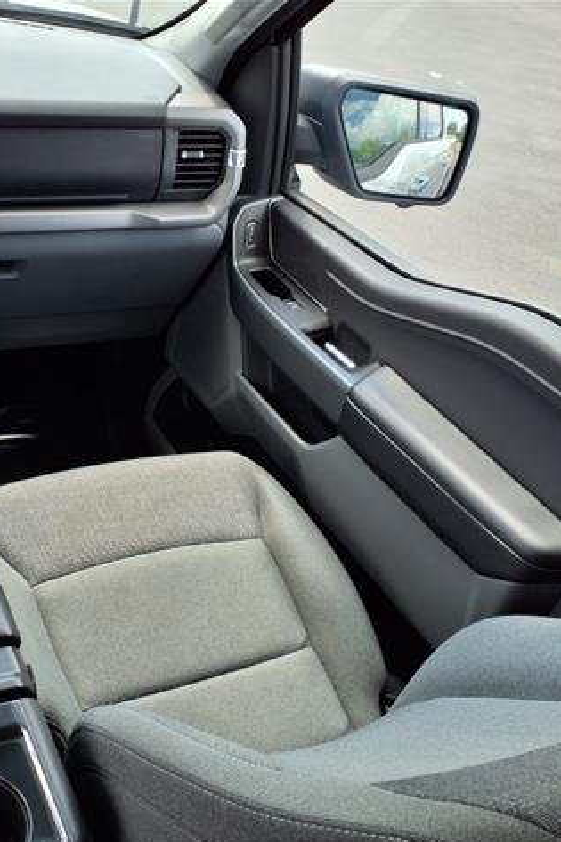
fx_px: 889
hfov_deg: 33.8
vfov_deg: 50.7
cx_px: 96
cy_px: 425
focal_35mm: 38
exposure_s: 1/208
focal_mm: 3.58
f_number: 1.9
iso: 40
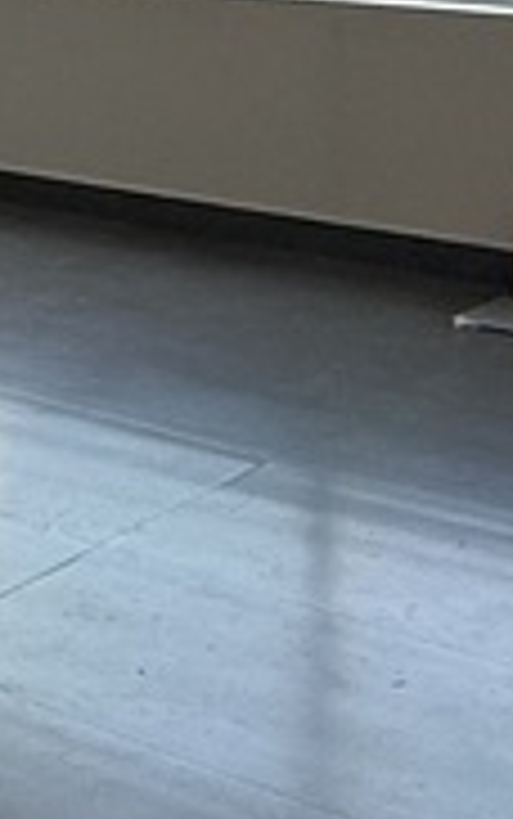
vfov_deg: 19.2
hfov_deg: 12.6
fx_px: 2189
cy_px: -306
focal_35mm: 98
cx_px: -297
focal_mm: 2.22
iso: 50
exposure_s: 1/709
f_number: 2.2
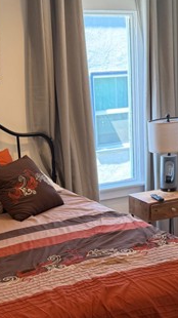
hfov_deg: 22.2
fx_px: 454
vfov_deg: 37.9
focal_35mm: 54
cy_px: 222
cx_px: 85
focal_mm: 6.76
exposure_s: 1/120
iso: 160
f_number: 1.78
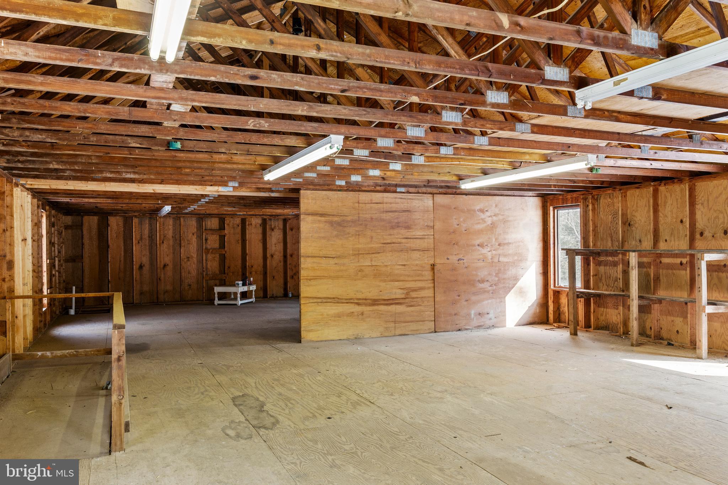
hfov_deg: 65.5
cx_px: 364
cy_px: 242
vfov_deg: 46.4
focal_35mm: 28
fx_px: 566
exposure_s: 1/8
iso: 800
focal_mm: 28
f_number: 9
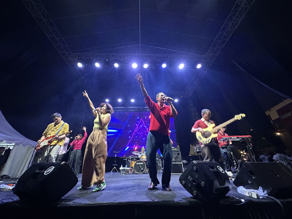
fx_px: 118
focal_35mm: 14
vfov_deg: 85.7
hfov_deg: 102.1
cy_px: 110
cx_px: 146
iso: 800
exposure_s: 1/50
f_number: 2.2
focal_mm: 2.22
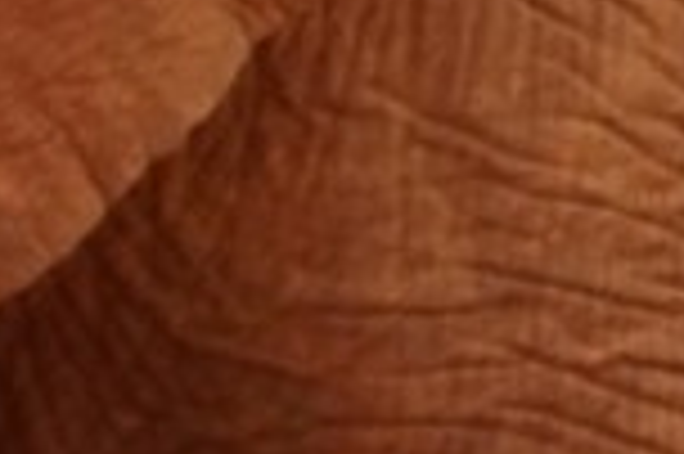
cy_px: -288
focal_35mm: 3566
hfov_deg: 0.6
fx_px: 67680
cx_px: -770
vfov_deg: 0.4
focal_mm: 300
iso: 800
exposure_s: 1/1000
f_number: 5.6
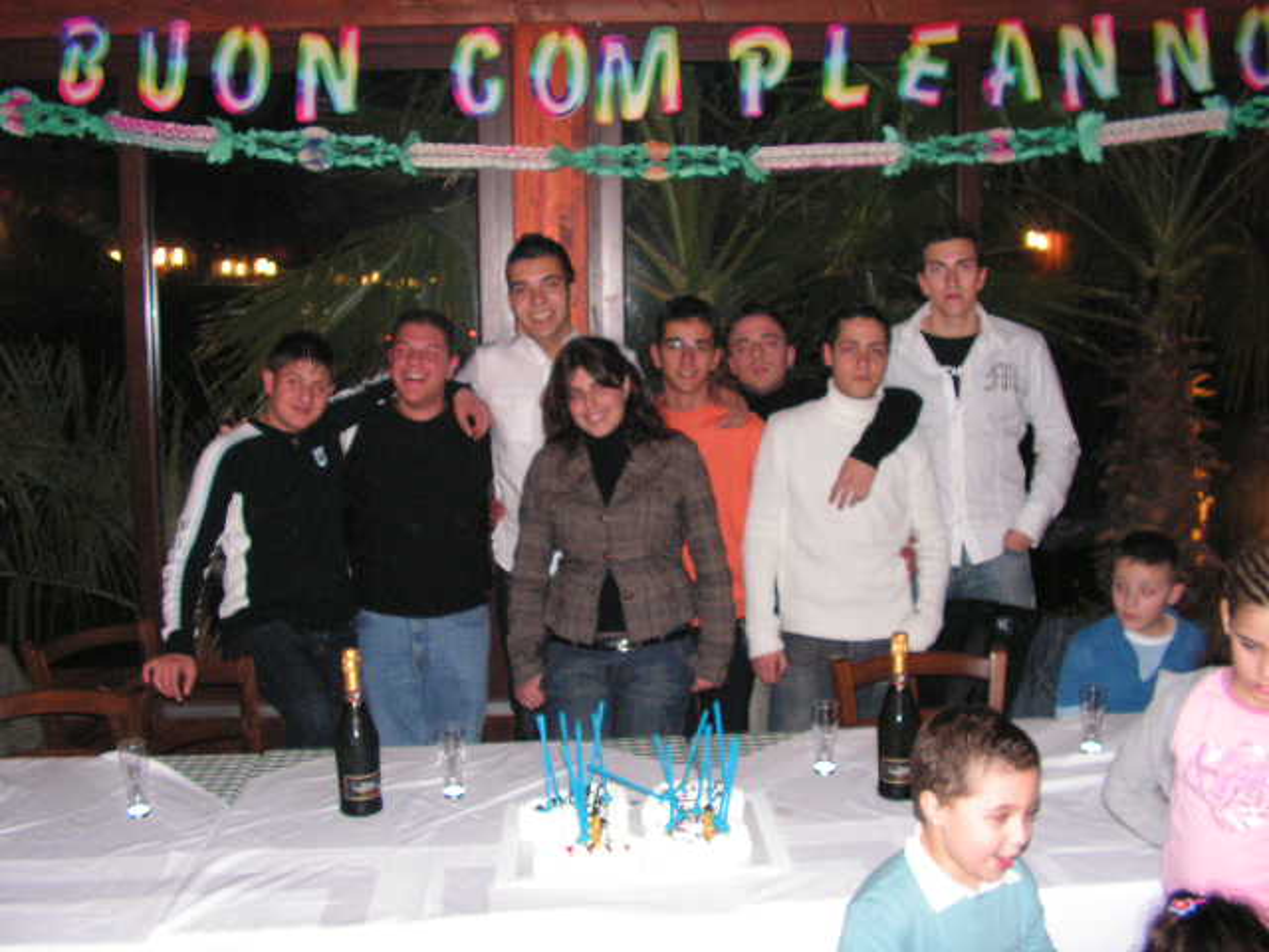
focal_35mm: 36
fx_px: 1320
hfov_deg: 51.4
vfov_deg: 39.7
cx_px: 634
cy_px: 476
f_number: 3.2
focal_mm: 6
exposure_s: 1/40
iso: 200
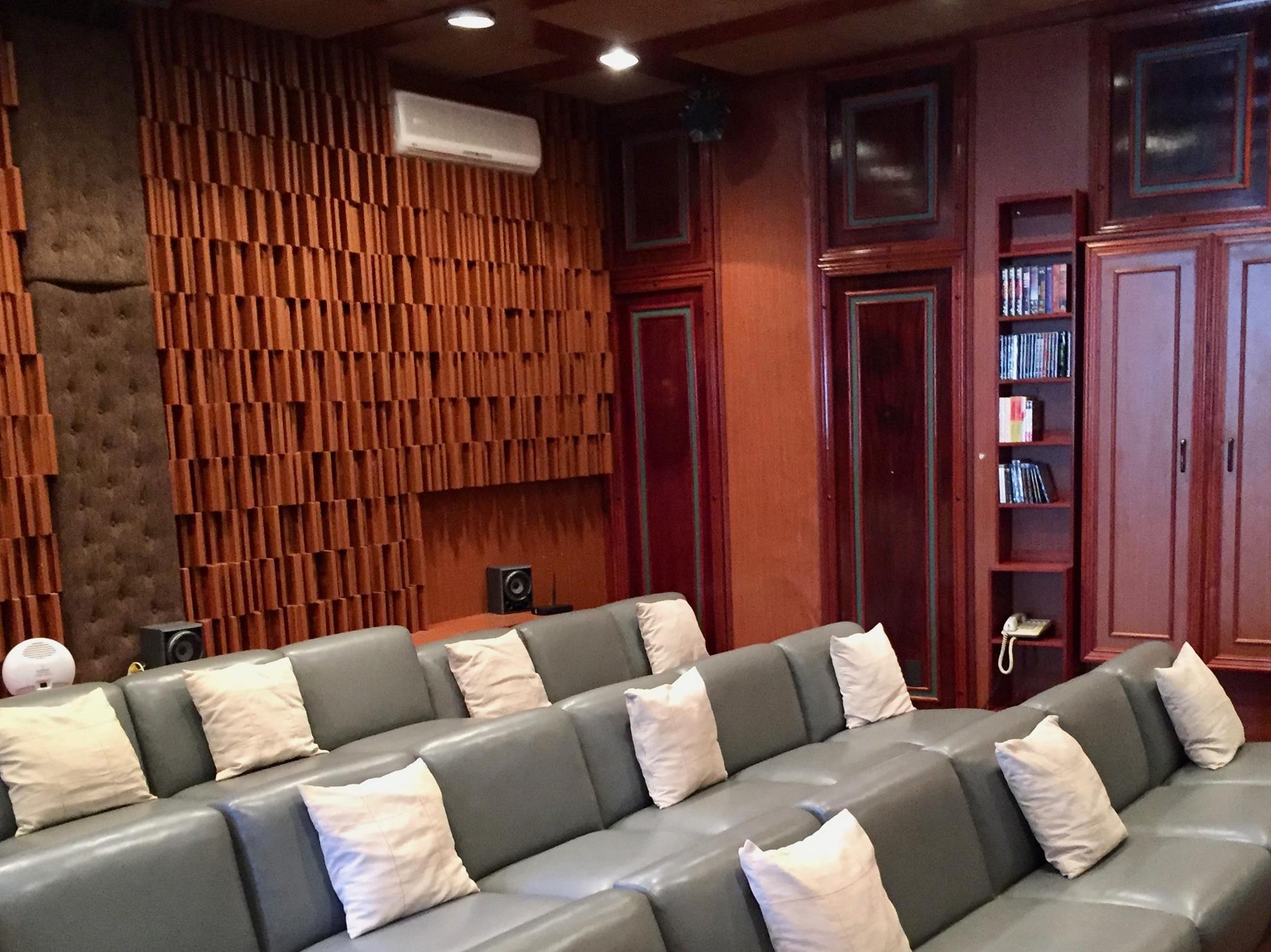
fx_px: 1395
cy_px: 602
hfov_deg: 48.9
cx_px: 690
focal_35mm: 38
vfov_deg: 37.5
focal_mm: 4.15
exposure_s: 1/15
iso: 250
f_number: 2.2
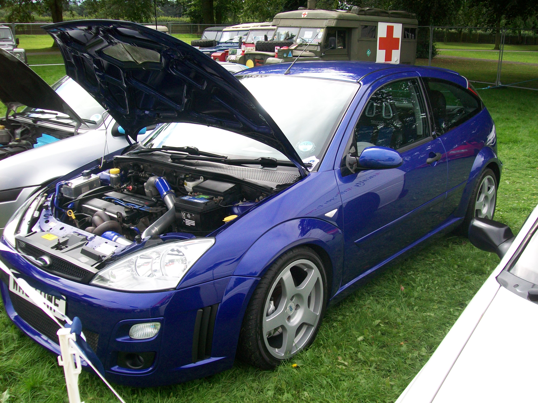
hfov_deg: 51.4
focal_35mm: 36
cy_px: 202
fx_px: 560
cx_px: 269
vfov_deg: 39.7
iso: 64
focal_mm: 6
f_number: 2.7
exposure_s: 1/400
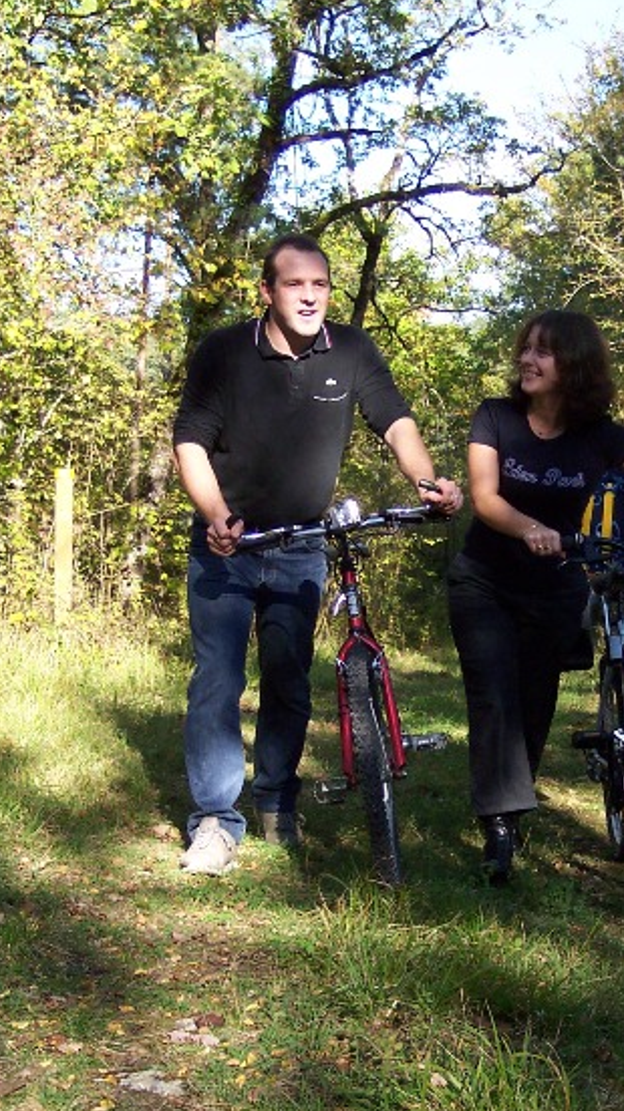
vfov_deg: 34.9
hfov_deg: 19.9
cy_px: 539
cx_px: 425
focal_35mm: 60
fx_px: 1767
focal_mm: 8
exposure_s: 1/500
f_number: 2.8
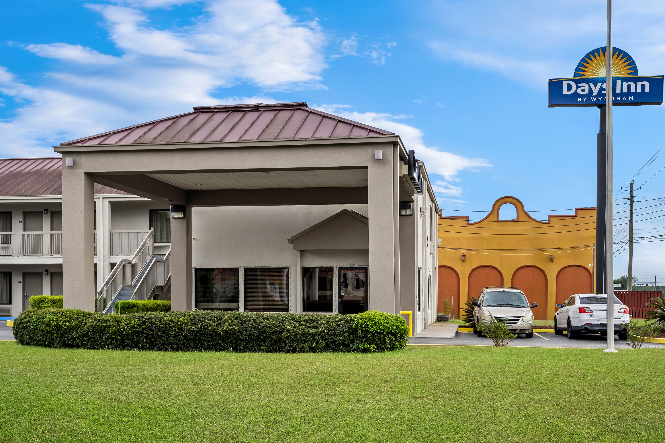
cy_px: 222
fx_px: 637
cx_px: 332
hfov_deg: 55.1
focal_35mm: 34
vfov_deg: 38.4
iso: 100
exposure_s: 1/20
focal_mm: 34.5
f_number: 8
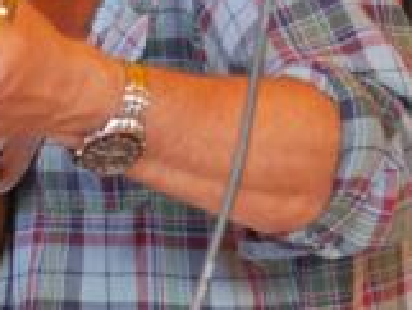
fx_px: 6396
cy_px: -5
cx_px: -448
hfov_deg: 3.7
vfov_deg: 2.8
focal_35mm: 537
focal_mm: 54
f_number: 5.6
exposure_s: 1/125
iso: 1000
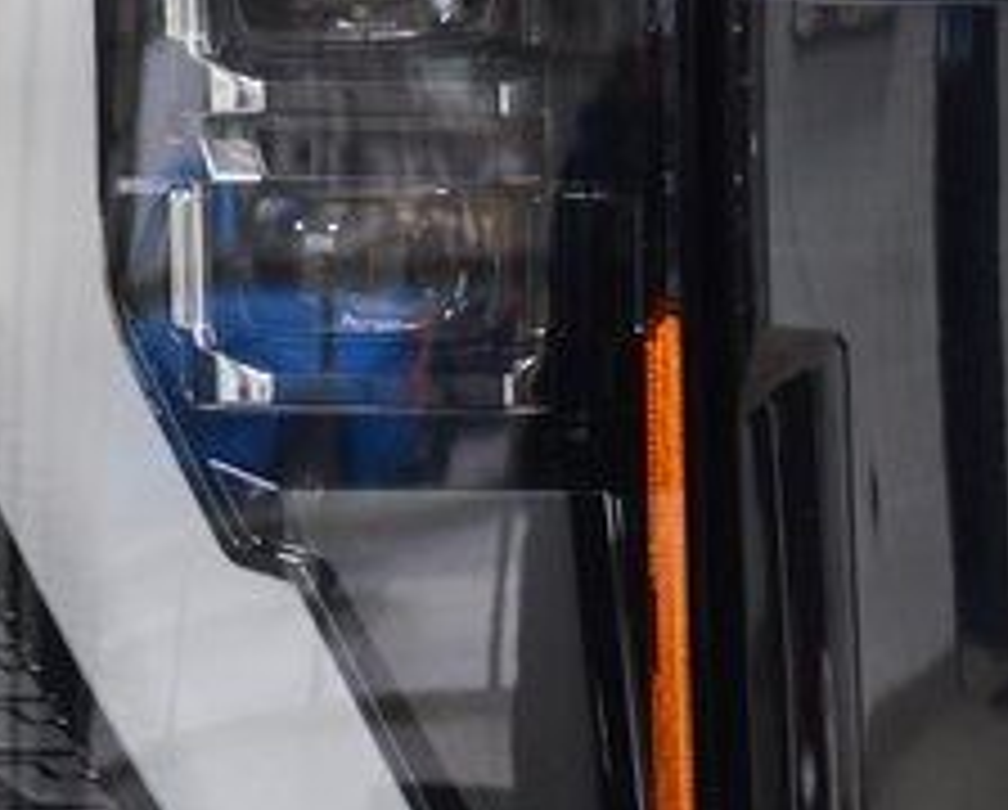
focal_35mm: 281
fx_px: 8398
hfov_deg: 6.9
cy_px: 344
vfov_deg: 5.5
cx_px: 540
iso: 1100
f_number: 7.1
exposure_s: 1/30
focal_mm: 70
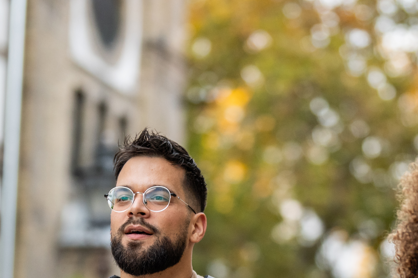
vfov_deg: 8.8
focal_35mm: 155
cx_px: 264
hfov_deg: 13.2
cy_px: 266
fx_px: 1800
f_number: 1.2
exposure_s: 1/1000
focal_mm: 50
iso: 400
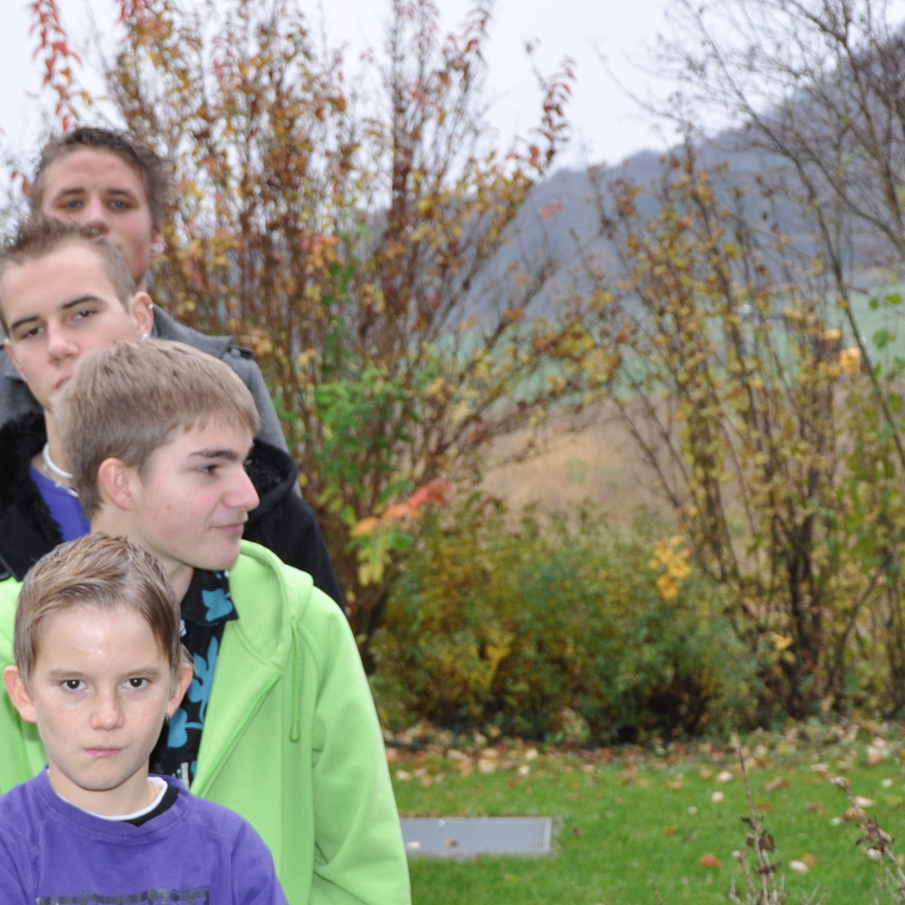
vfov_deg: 19.0
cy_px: 617
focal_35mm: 91
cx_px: 338
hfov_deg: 19.1
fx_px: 2692
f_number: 4.5
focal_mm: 26
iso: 400
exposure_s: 1/80
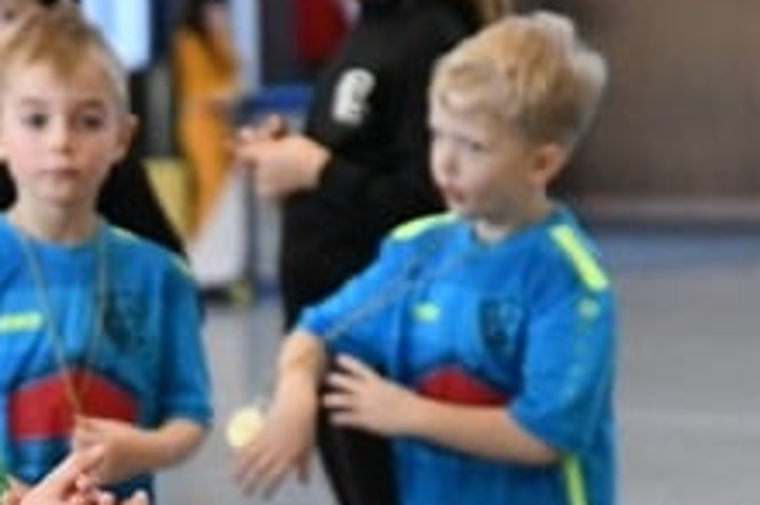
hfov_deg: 5.0
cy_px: 649
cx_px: -90
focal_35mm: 408
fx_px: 8601
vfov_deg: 3.4
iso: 5000
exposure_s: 1/640
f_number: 2.8
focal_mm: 70
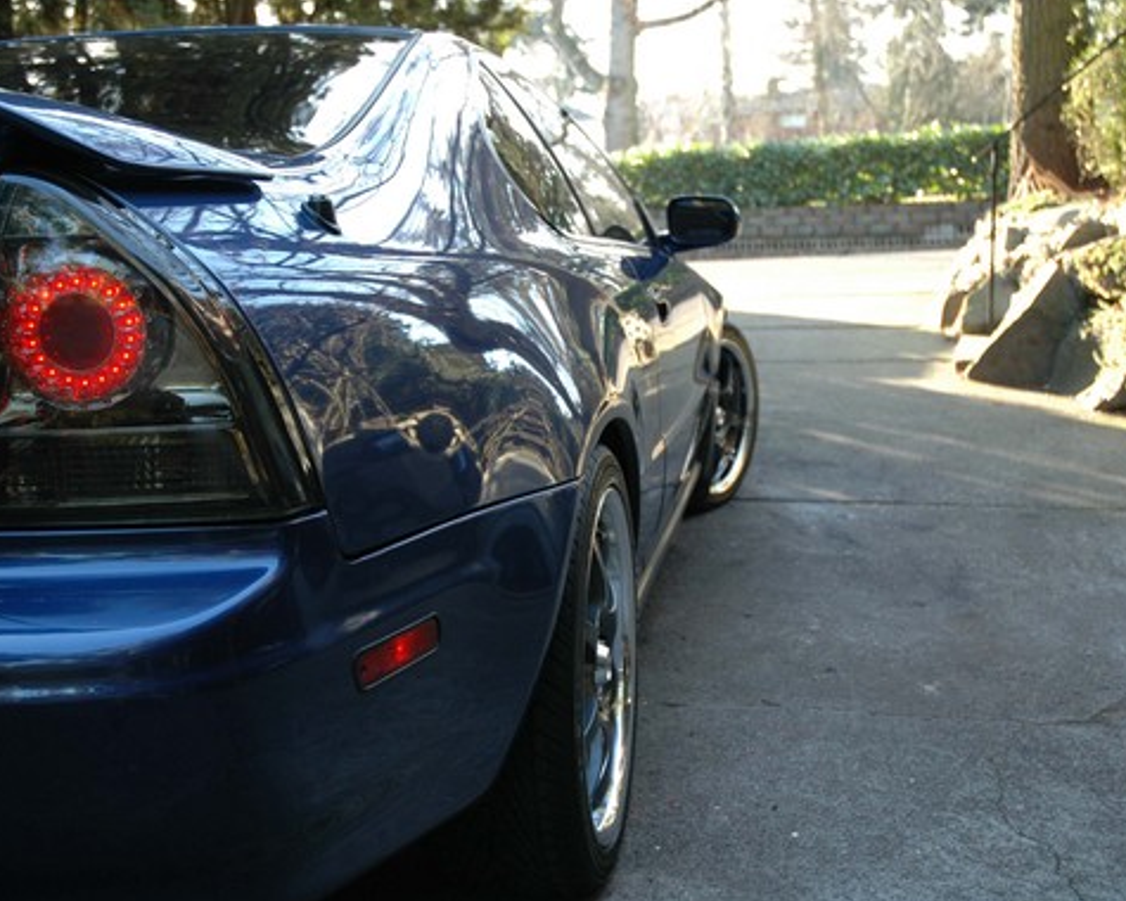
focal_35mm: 43
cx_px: 551
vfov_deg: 35.2
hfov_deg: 43.3
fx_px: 1419
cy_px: 450
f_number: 3.8
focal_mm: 25
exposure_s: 1/60
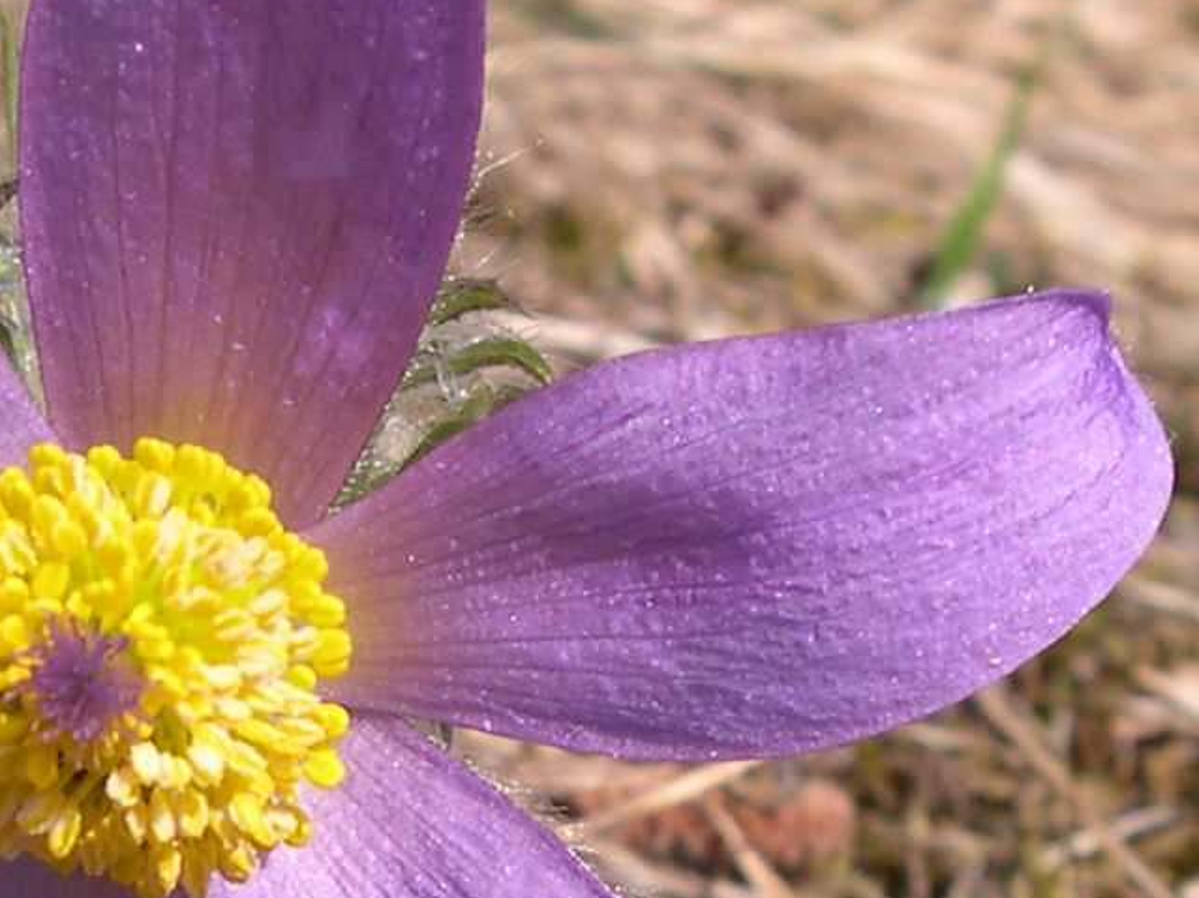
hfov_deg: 18.2
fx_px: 3705
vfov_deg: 13.8
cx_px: 186
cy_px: 647
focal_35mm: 107
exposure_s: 1/159
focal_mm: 8
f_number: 7.6
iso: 100
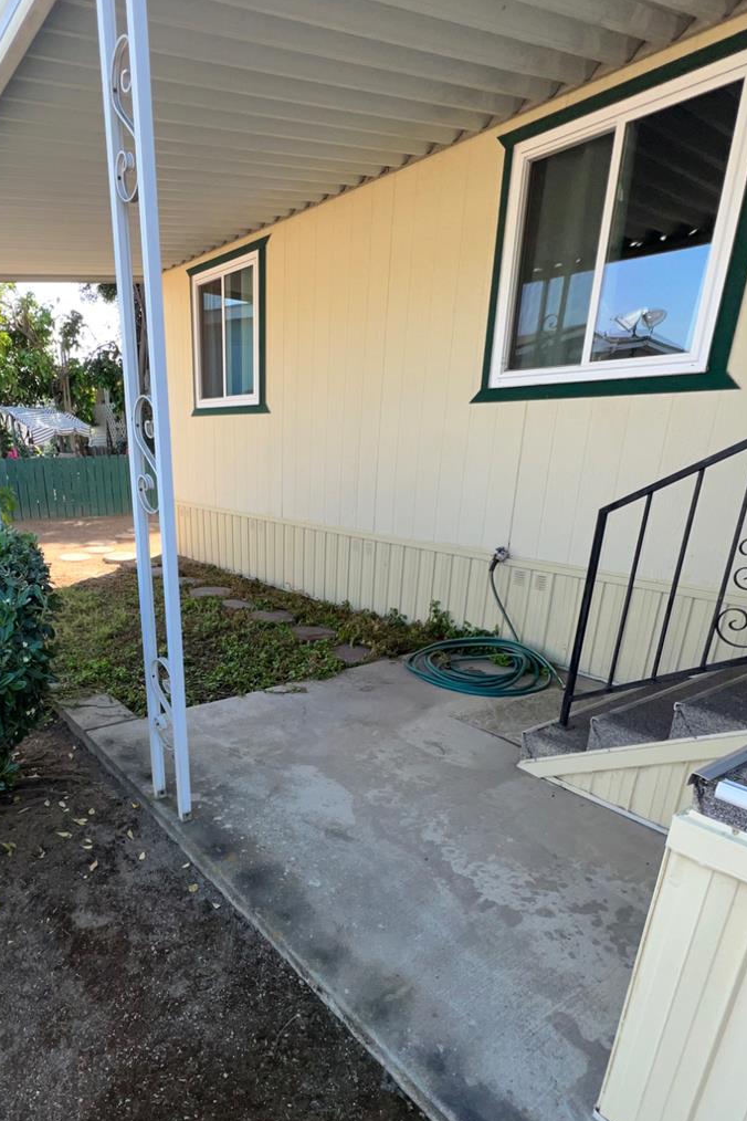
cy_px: 682
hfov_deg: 60.3
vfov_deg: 82.8
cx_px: 241
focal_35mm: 20
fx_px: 622
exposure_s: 1/345
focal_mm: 1.57
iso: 25
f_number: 1.8
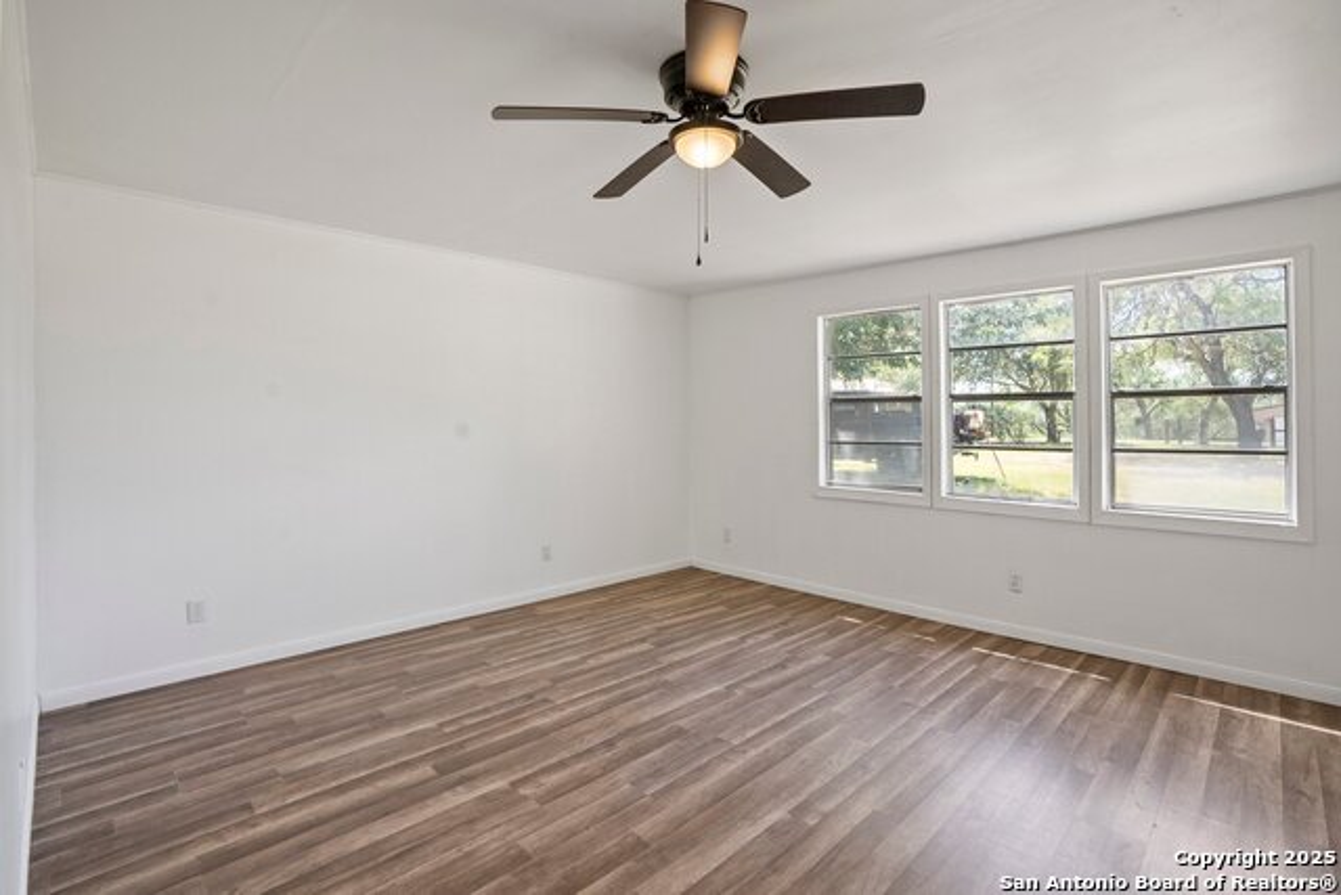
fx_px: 596
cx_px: 670
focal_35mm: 16
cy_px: 448
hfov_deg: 96.7
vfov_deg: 73.8
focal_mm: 16
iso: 640
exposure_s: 1/40
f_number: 9
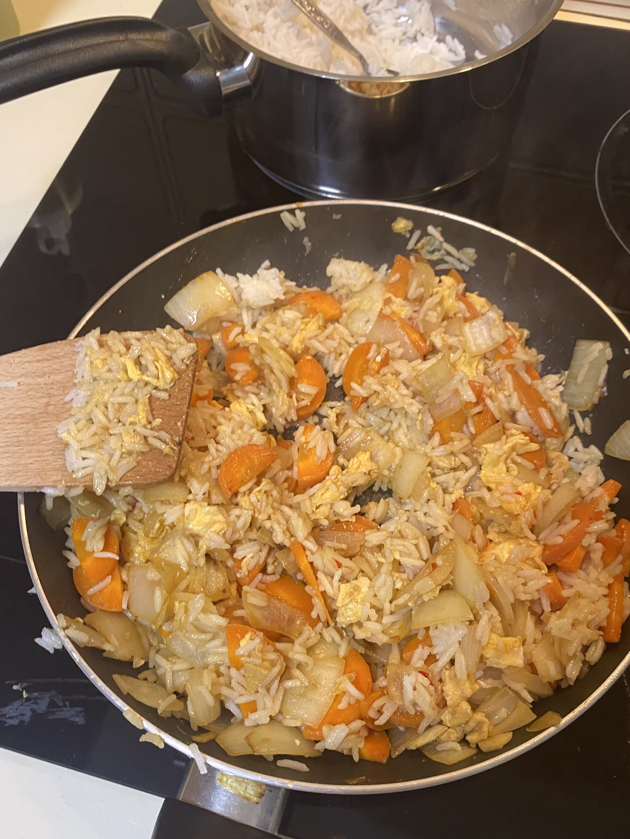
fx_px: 728
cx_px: 312
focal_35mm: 30
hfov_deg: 46.8
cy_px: 477
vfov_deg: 59.7
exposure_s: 1/50
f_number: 1.8
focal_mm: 4.25
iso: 160
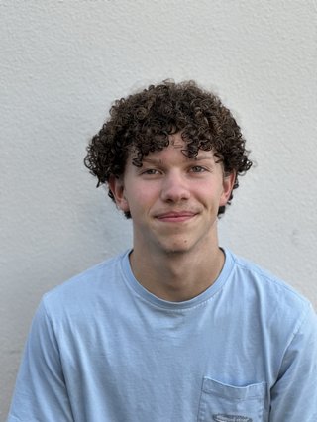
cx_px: 158
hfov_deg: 19.2
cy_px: 211
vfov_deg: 25.3
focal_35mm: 77
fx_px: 939
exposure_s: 1/121
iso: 80
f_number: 2.8
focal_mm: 9
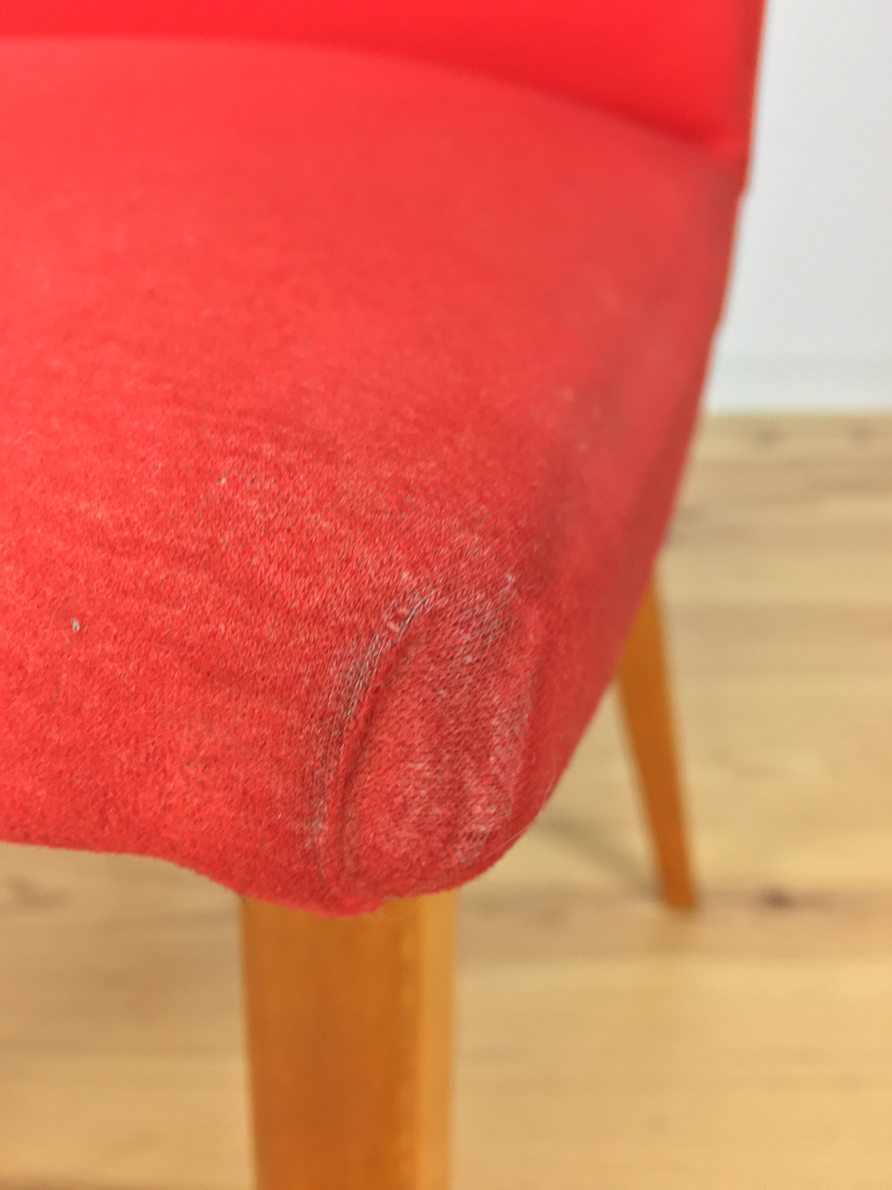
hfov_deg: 48.2
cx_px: 446
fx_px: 996
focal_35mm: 29
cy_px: 595
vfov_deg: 61.7
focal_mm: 4.15
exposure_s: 1/33
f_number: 2.2
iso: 80
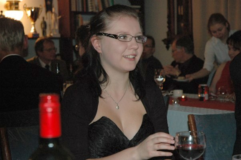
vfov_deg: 18.1
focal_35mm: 75
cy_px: 80
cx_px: 120
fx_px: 502
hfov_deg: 27.0
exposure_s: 1/60
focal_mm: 50
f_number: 5
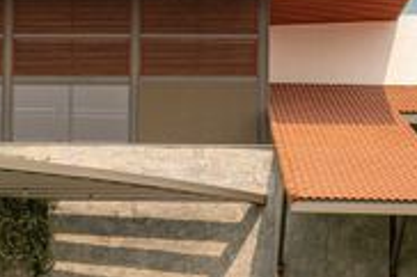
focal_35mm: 121
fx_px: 1400
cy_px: 118
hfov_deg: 16.9
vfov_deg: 11.3
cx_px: 227
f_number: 10
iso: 100
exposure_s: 1/50
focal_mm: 50
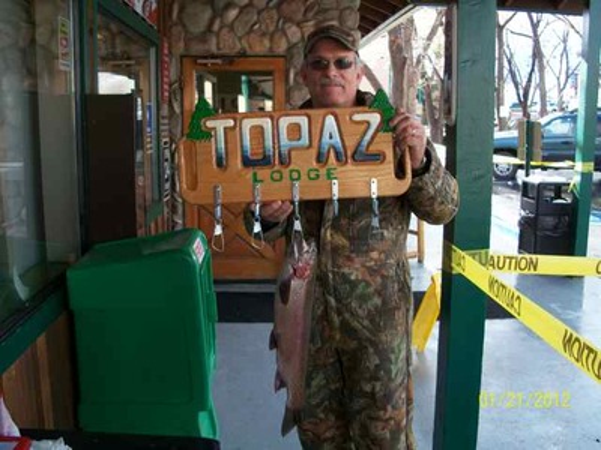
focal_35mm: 35
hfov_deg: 52.6
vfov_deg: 40.7
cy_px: 225
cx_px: 300
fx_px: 608
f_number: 3.1
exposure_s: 1/100
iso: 80
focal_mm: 6.3
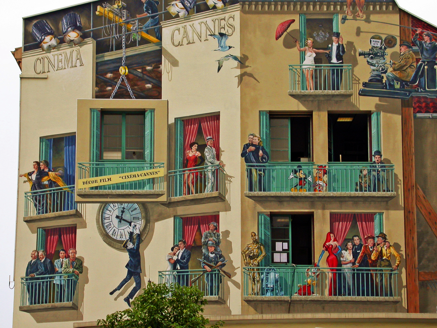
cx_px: 218
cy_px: 164
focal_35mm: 101
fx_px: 1275
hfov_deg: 19.4
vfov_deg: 14.6
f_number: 5.7
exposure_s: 1/382
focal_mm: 20.9
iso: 100
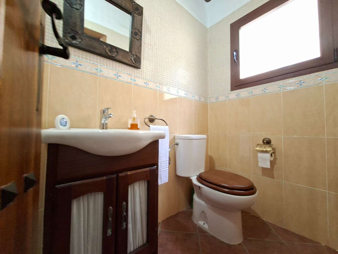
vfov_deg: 89.9
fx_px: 127
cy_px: 127
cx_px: 169
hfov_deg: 106.2
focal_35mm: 13
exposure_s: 1/24
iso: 400
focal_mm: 1.74
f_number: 2.2
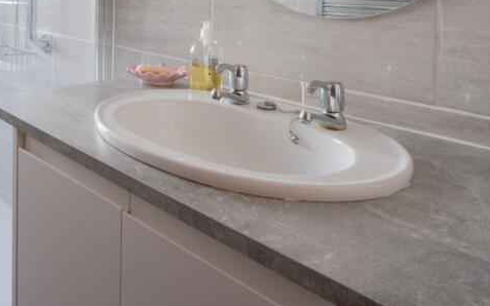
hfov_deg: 52.0
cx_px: 102
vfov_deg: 32.4
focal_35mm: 35
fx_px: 467
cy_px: -21
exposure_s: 1/10
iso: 400
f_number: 11
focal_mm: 16
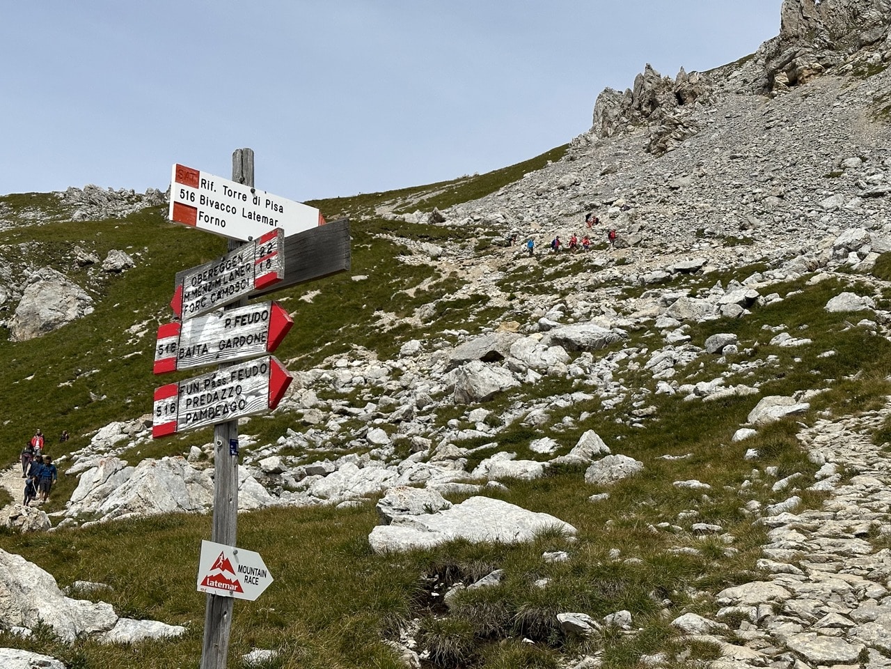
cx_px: 446
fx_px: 1235
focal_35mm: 48
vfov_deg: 30.3
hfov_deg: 39.7
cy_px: 334
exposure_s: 1/6211
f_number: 1.78
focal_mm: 6.86
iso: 64
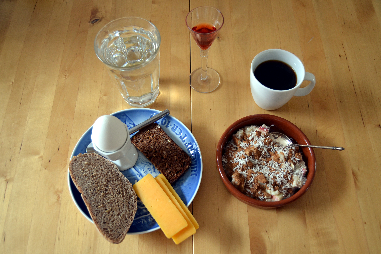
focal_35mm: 33
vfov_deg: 40.0
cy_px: 127
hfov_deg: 57.2
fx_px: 349
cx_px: 190
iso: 560
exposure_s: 1/60
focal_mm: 22
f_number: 3.5
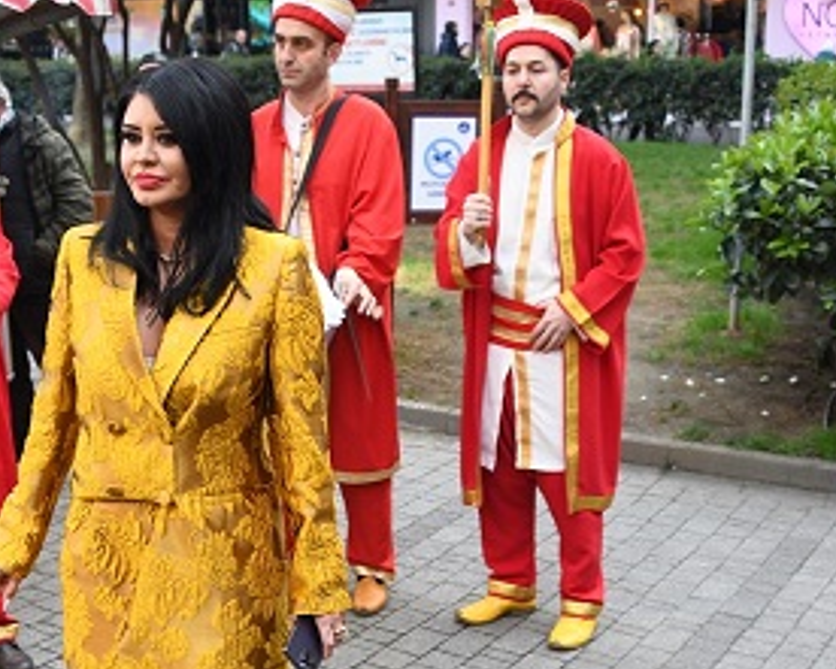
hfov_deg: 31.8
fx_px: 1460
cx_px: 300
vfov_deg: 25.2
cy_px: 574
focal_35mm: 59
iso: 800
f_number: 4.5
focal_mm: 28
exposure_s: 1/500
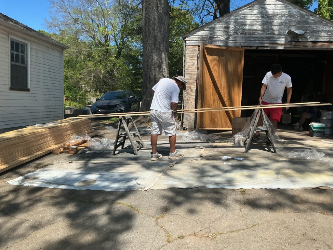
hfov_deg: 61.7
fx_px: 279
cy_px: 125
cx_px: 166
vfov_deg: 48.2
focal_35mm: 29
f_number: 1.8
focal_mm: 3
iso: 25
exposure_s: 1/1848
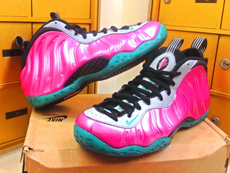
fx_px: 233
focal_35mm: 35
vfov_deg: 40.9
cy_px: 86
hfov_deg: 52.5
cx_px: 115
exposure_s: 1/20
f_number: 2.4
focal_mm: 4.28
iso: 100
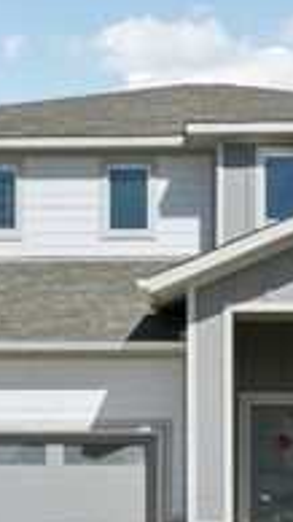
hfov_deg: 14.9
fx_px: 1120
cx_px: 199
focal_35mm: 81
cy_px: 354
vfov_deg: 26.1
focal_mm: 20
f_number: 8
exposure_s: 1/4000
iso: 400
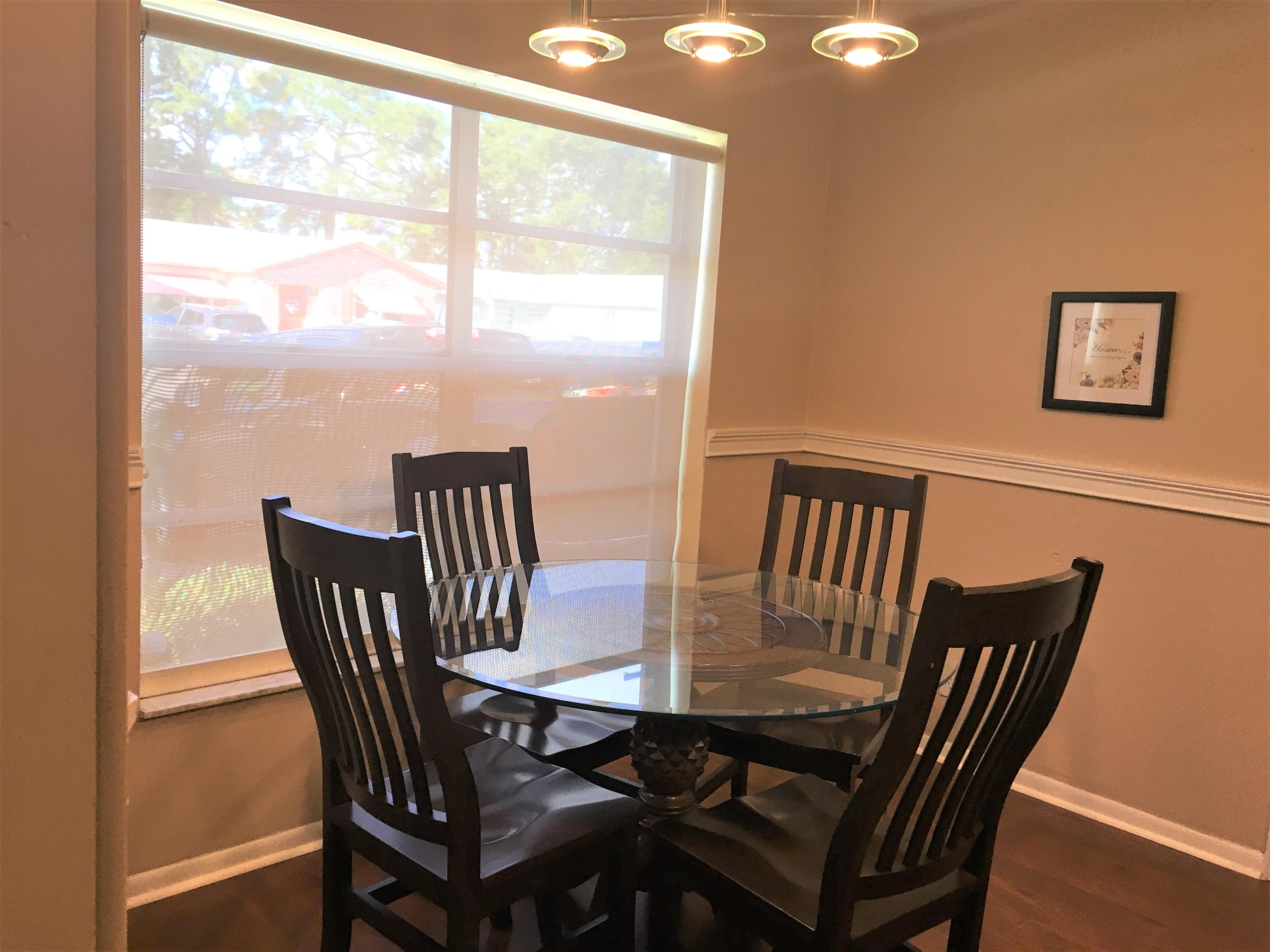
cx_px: 635
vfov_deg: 48.2
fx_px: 1064
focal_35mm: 29
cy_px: 476
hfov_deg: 61.7
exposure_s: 1/30
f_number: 2.2
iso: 32
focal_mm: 4.15
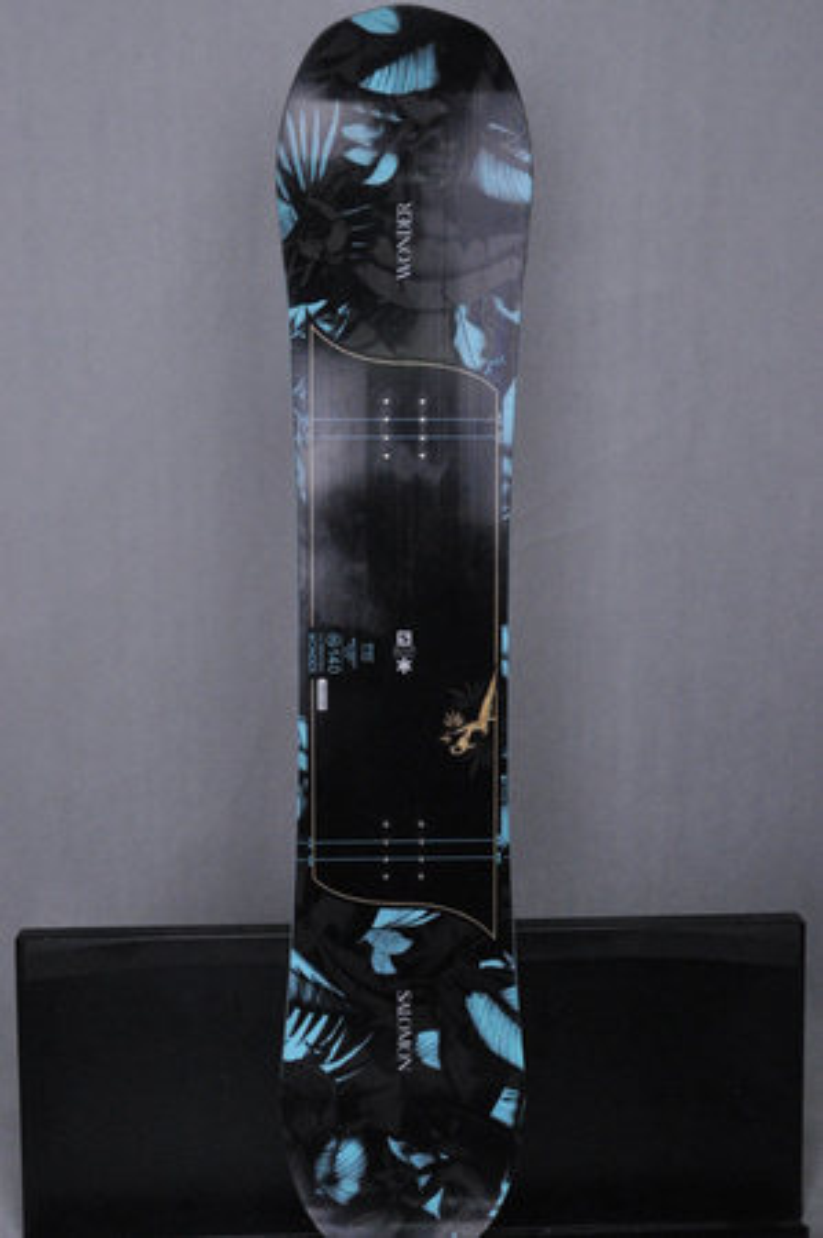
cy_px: 619
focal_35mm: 42
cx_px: 412
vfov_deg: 46.4
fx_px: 1443
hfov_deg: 31.8
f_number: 13
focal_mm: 28
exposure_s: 1/125
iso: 3200
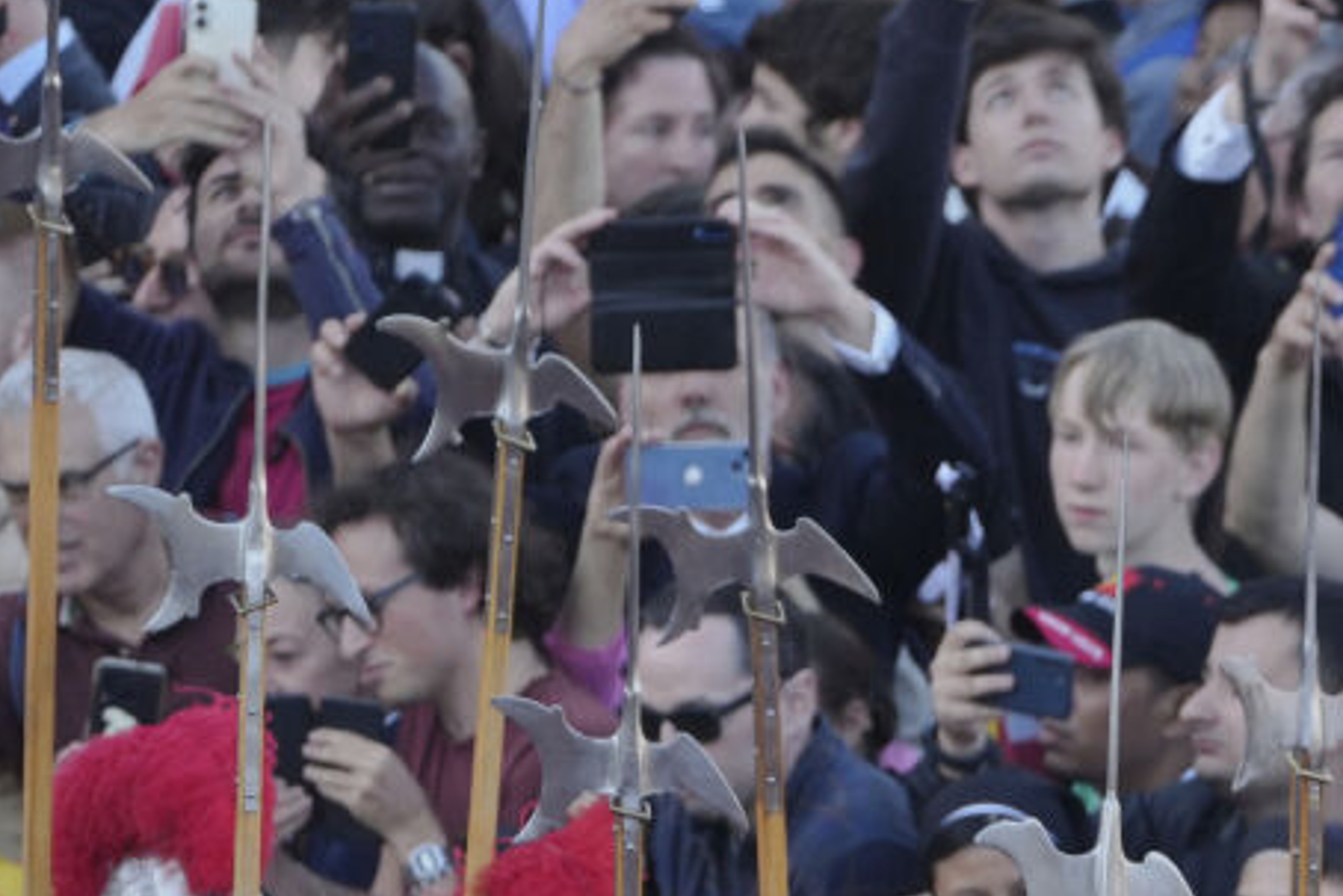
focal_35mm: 2330
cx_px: 2010
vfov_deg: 0.6
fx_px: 86945
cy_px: 1483
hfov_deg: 0.9
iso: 400
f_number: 4
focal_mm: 600
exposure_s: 1/400
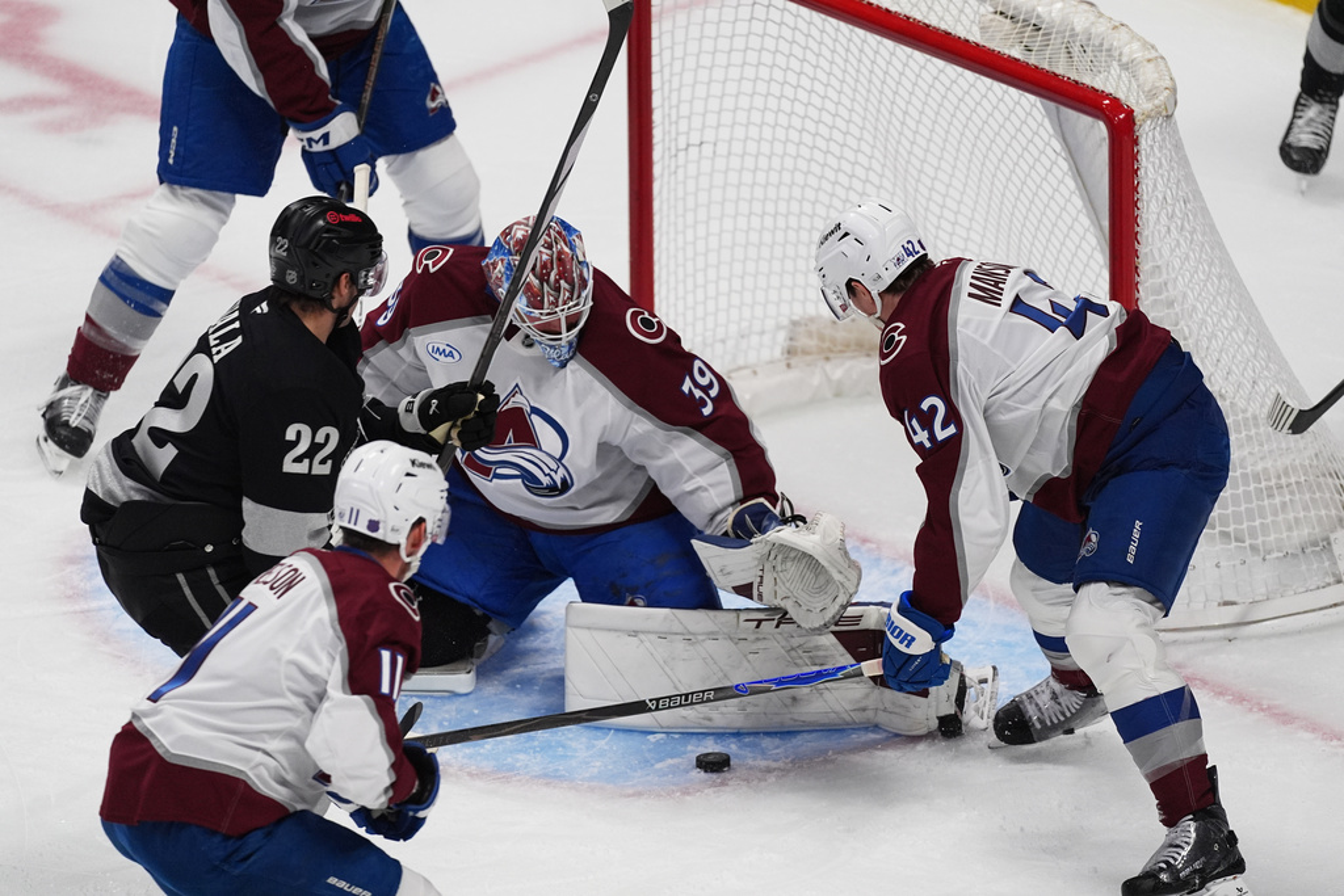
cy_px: 448
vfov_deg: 2.3
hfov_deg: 3.4
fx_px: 22402
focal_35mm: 600
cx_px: 672
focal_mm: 600
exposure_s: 1/2000
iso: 2500
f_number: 4
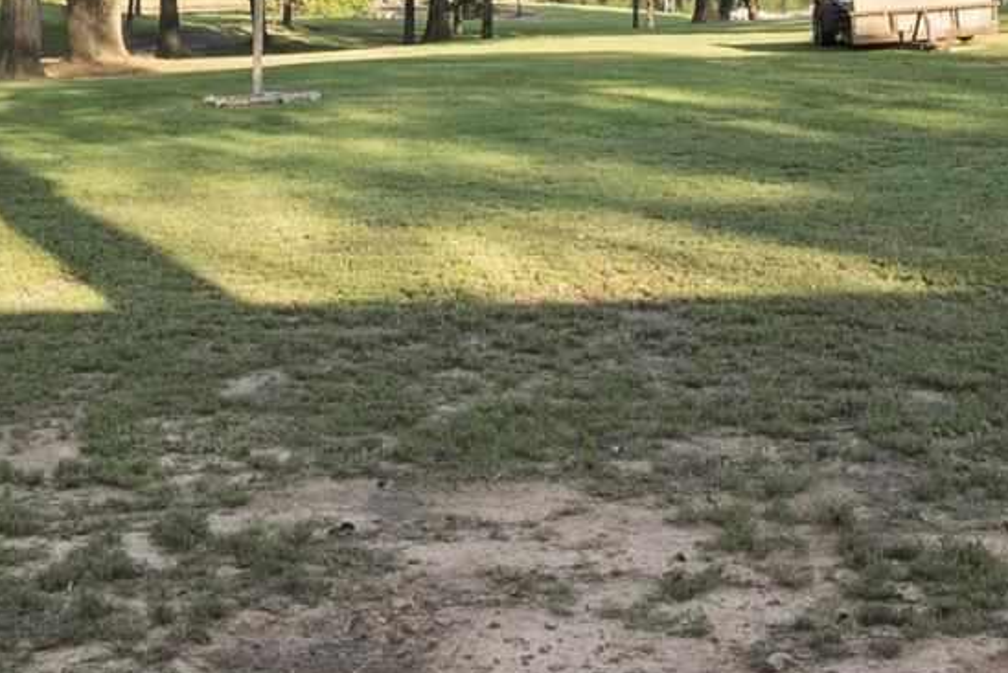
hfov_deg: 27.7
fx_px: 2045
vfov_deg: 17.8
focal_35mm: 73
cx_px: 519
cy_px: -121
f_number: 9
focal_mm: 16
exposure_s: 1/25
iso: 250
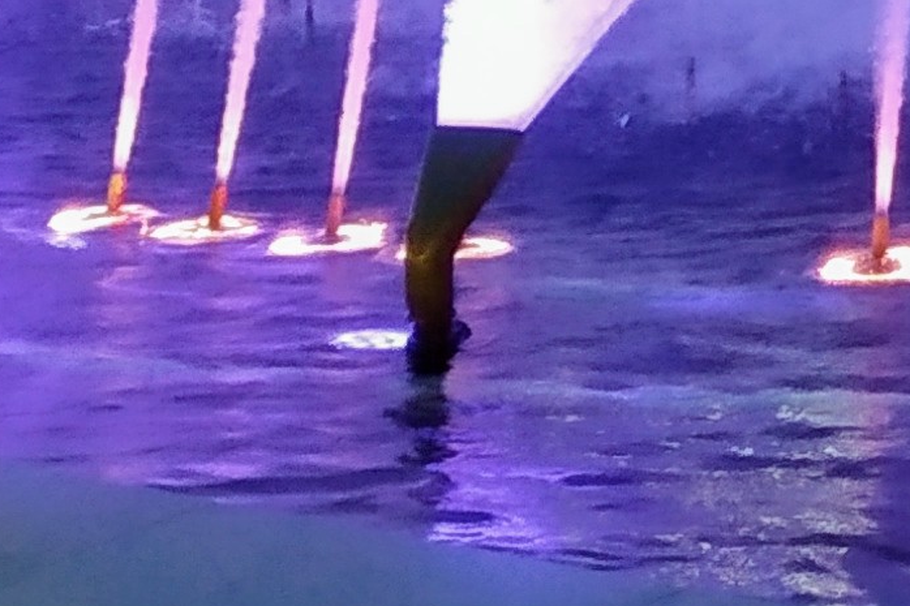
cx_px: 1713
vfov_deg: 7.8
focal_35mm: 155
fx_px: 3917
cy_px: -1174
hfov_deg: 12.0
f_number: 2.2
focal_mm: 3.82
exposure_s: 1/20
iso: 640
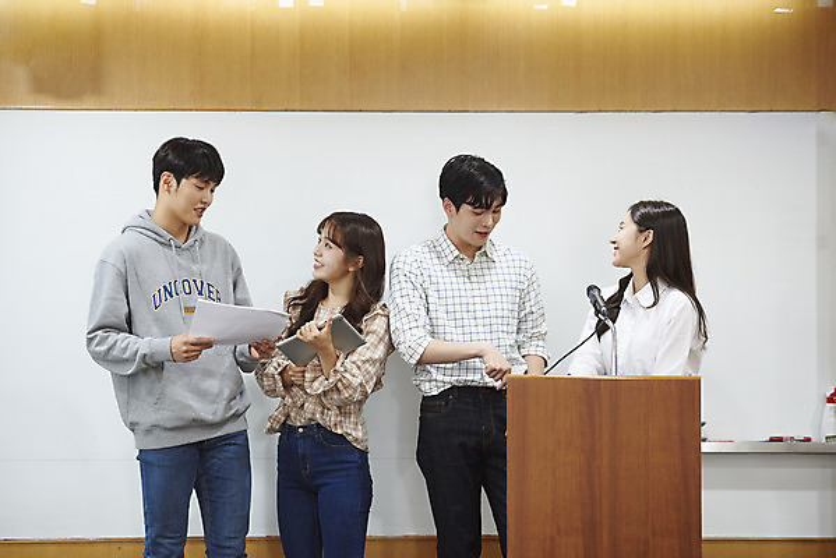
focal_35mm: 116
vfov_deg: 11.8
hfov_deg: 17.6
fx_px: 2695
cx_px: 418
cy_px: 279
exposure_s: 1/200
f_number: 2.8
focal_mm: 116
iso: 1000
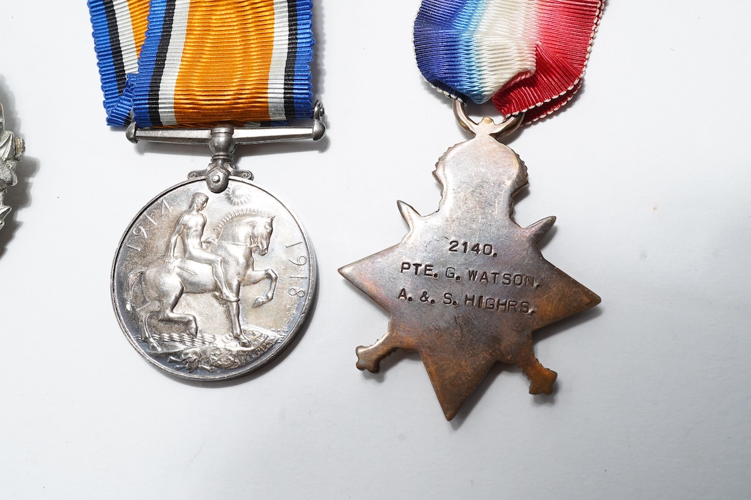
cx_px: 376
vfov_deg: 29.9
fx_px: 939
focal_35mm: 45
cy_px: 250
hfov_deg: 43.6
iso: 100
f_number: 20
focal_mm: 30
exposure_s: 1/100
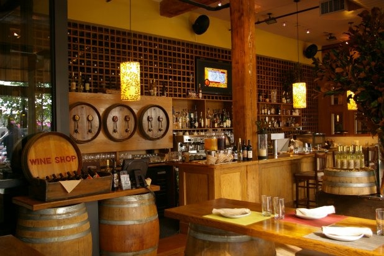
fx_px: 368
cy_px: 128
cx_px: 192
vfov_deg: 38.4
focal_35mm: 34
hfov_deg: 55.1
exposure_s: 1/45
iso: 400
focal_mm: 23
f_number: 4
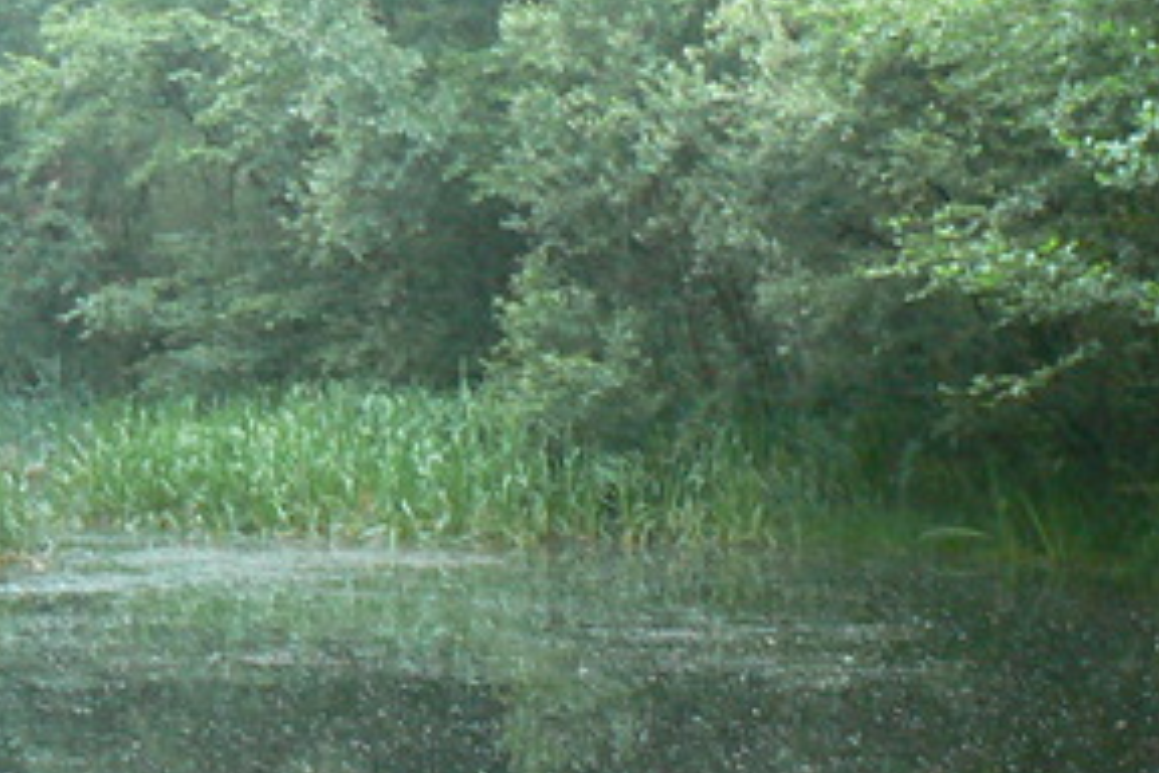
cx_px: 278
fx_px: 3348
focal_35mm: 104
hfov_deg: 19.5
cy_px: 358
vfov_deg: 13.2
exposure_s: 1/8
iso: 200
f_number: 2.8
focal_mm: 6
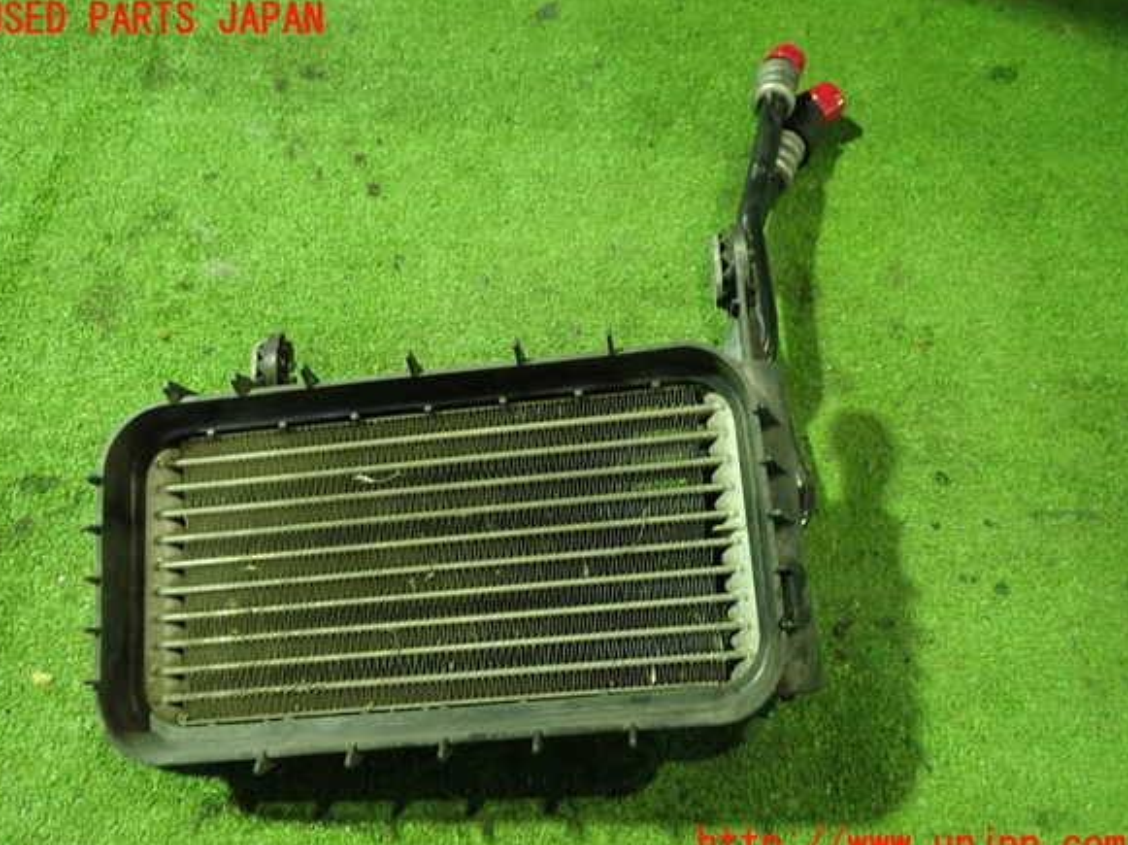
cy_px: 433
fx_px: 1010
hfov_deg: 58.4
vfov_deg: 45.4
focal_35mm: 31
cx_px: 553
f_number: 2.3
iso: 800
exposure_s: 1/30
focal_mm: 5.4
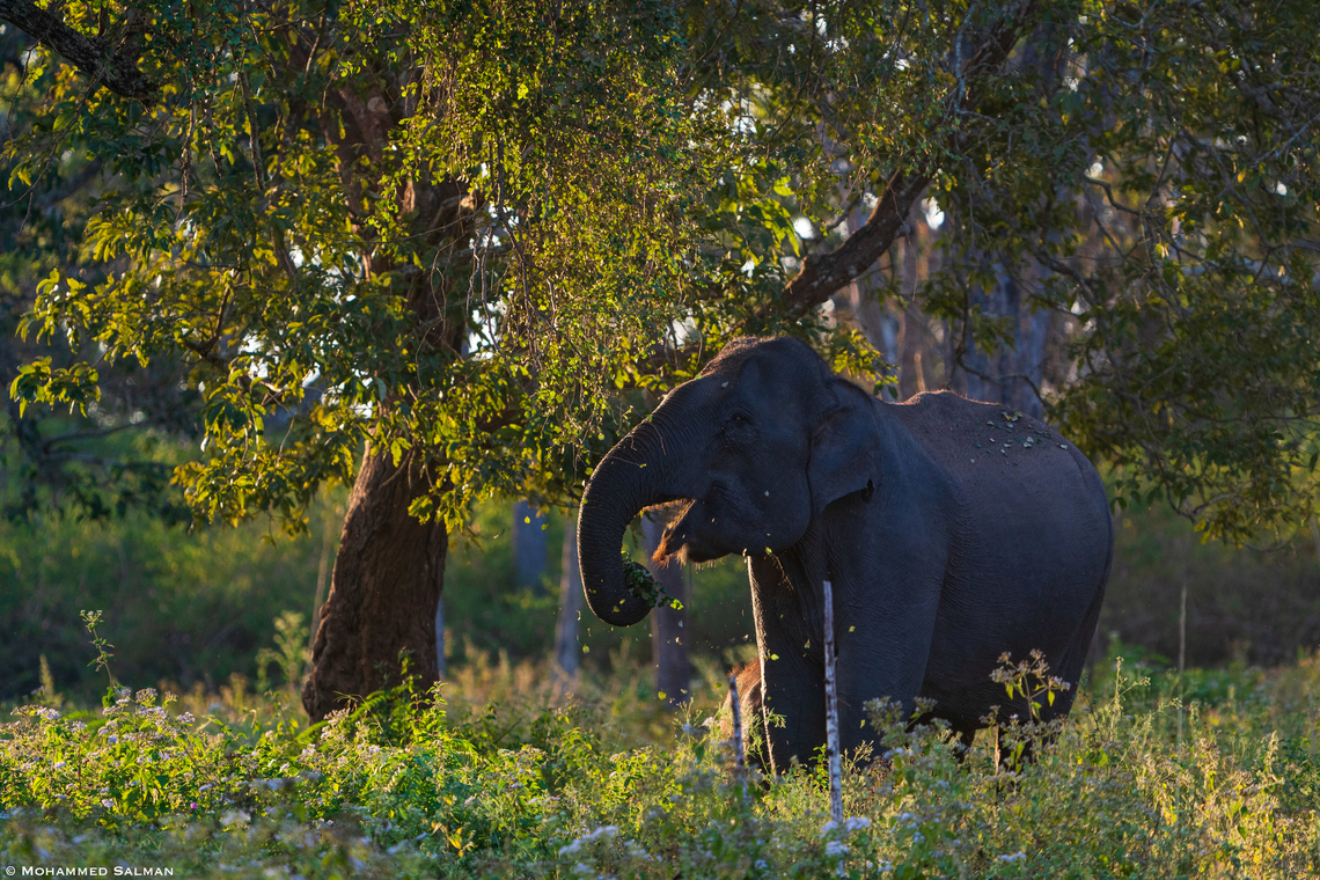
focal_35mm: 382
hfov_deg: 5.4
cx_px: 660
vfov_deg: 3.6
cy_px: 440
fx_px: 14006
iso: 1250
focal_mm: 382
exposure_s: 1/500
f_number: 6.3
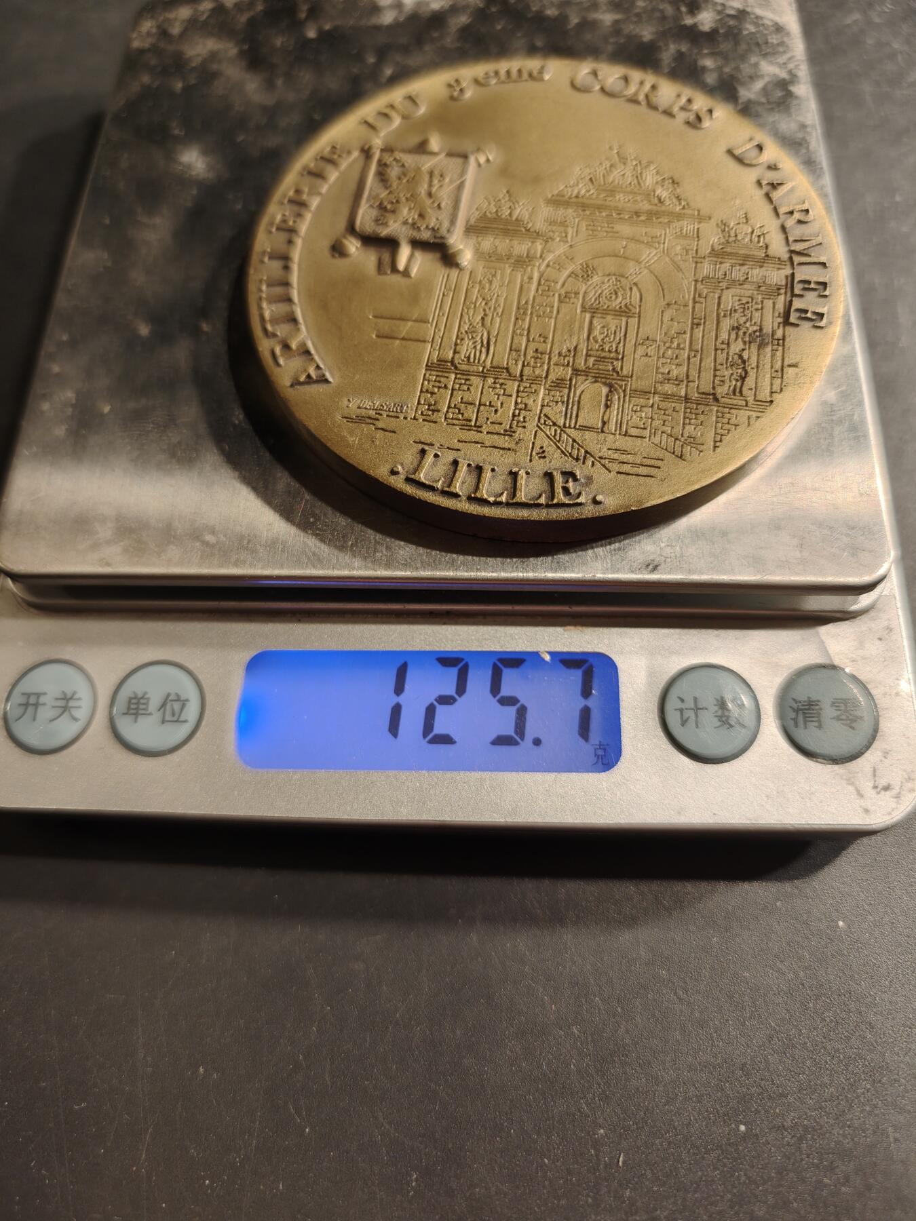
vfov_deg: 73.9
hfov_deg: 58.9
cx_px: 458
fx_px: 811
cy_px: 610
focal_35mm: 23
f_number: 1.6
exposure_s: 1/200
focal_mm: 6.06
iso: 200
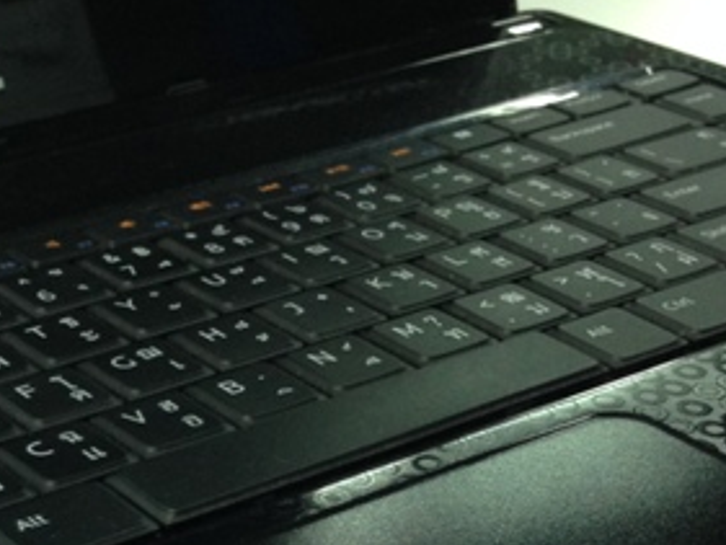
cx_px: 49
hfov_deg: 20.4
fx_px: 1972
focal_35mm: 94
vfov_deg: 15.2
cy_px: 651
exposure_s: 1/20
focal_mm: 4.12
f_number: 2.4
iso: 100
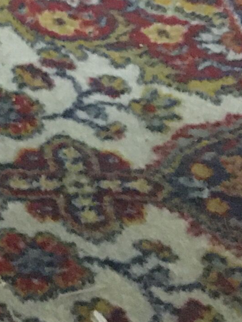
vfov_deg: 11.8
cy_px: -41
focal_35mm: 164
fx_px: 1528
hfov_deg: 8.4
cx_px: -321
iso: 500
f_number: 2.2
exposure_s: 1/17
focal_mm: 4.15
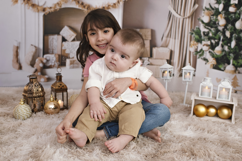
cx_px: 121
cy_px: 80
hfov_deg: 54.5
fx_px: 235
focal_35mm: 35
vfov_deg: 37.8
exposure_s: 1/200
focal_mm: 35
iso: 500
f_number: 4
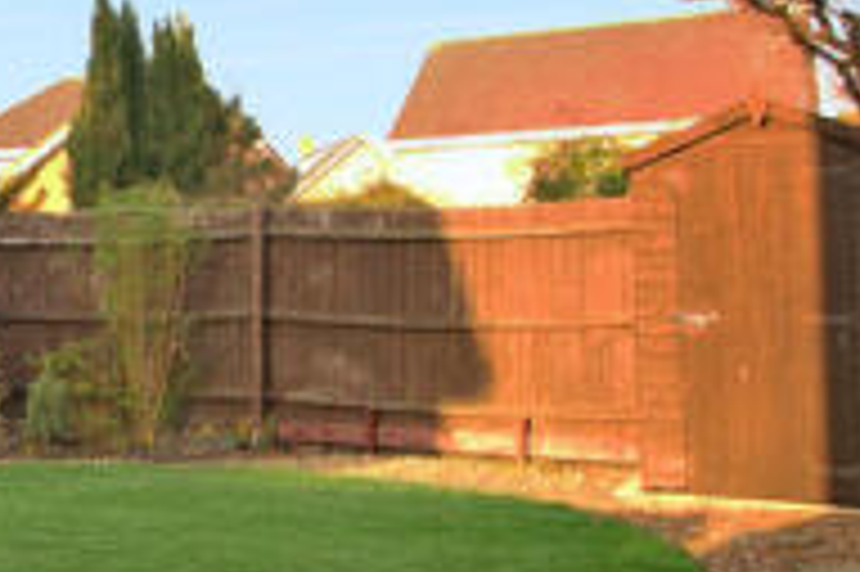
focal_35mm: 57
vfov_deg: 23.8
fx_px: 1354
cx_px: -63
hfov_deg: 31.6
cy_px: 245
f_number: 9
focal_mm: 11
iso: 400
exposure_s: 1/100
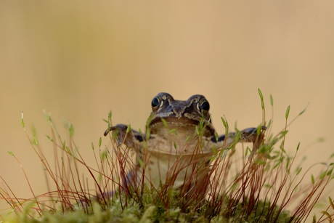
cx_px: 167
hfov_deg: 19.5
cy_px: 112
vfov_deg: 13.1
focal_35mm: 105
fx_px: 974
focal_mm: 105
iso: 800
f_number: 11
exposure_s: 1/640
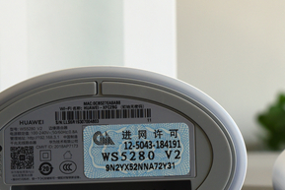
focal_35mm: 171
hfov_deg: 12.0
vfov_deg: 8.0
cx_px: 220
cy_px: 86
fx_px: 1354
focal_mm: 55
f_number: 9
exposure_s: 1/60
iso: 500
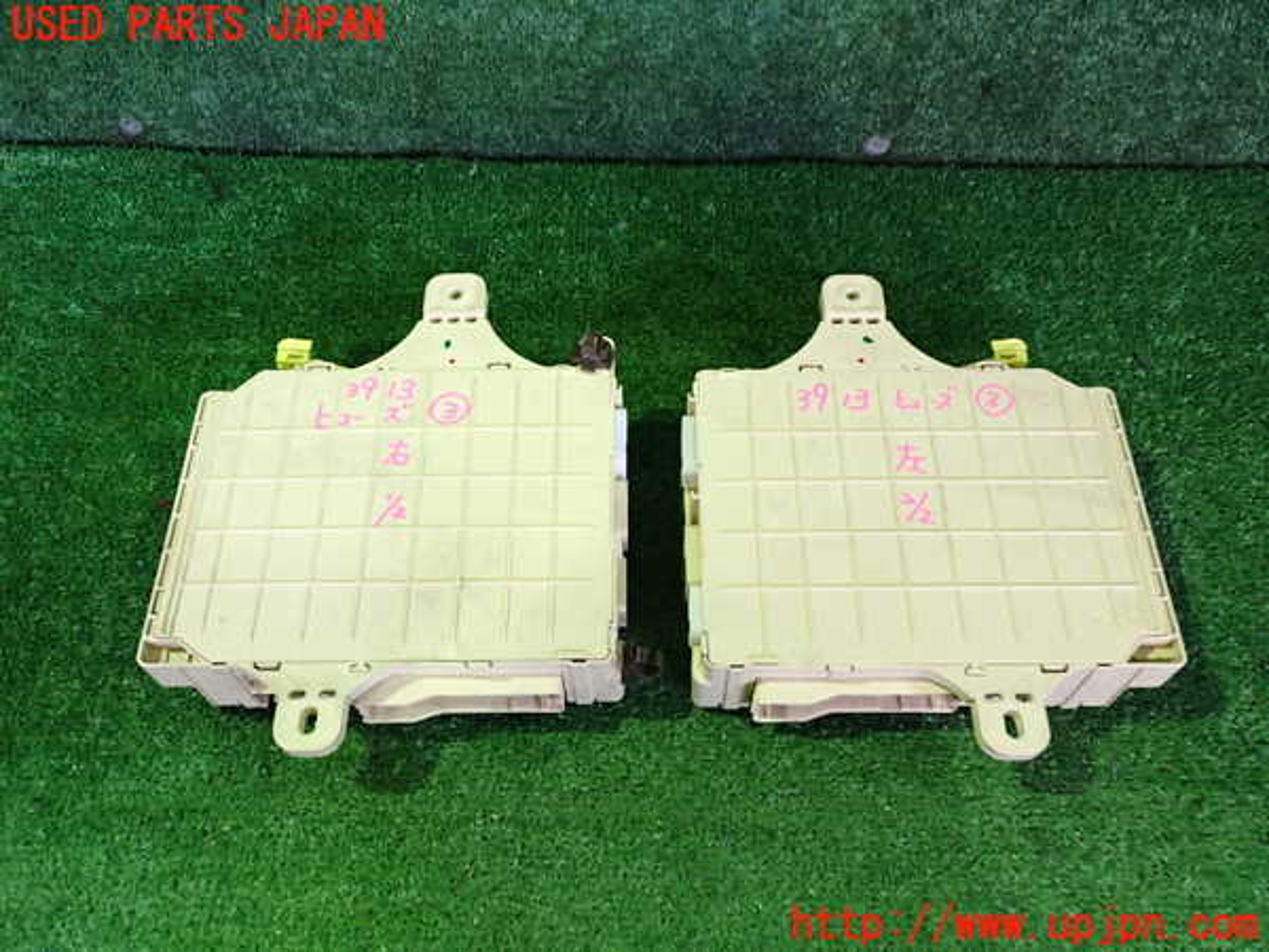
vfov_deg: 46.8
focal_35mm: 30
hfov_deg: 60.0
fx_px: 1100
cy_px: 476
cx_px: 634
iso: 400
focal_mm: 5.4
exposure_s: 1/30
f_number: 2.3
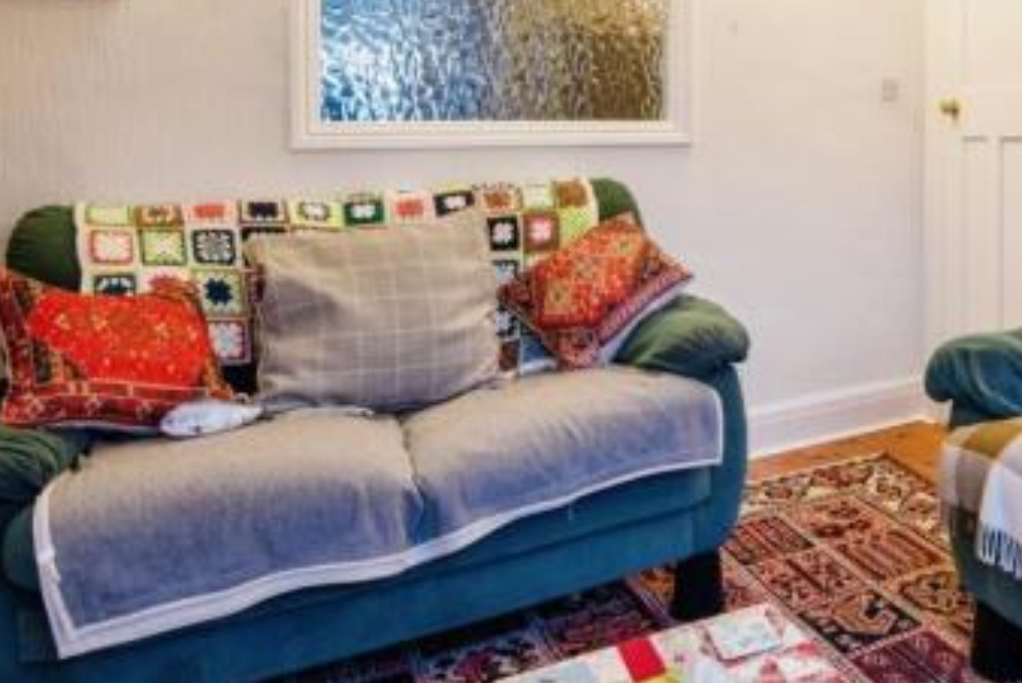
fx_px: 881
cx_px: 856
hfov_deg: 54.9
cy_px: 141
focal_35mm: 31
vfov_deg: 40.7
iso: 200
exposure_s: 1/4
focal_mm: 16
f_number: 8
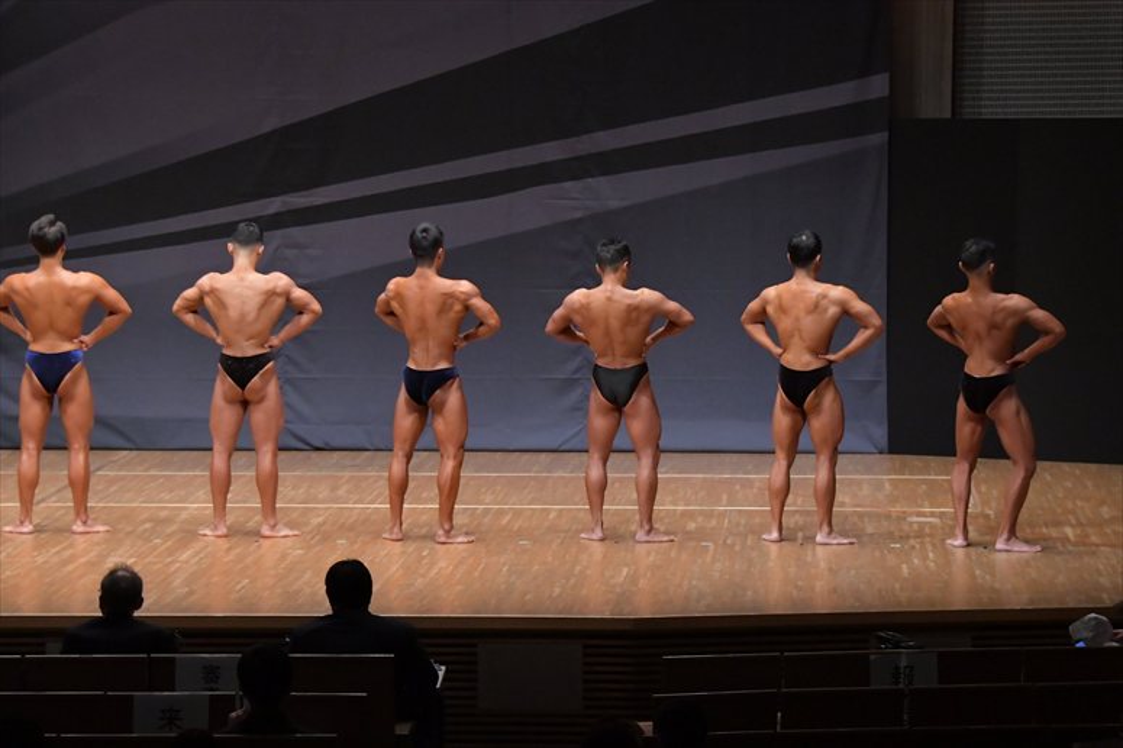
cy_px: 374
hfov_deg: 15.2
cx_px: 562
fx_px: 4209
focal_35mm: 135
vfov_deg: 10.2
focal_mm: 90
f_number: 5.6
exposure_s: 1/400
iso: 6400
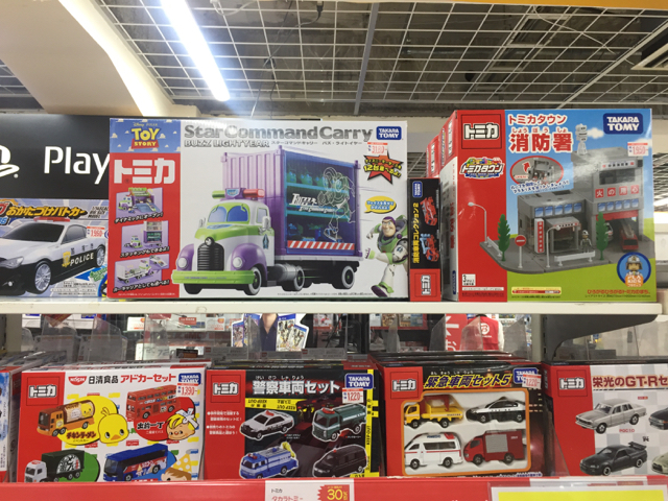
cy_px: 250
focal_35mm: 29
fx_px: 560
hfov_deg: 61.7
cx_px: 334
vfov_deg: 48.2
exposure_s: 1/40
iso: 40
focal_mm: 4.15
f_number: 2.2
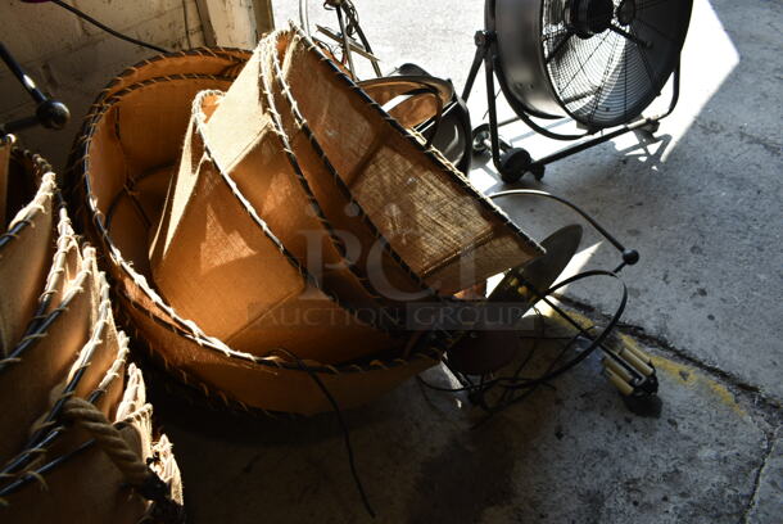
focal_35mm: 27
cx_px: 392
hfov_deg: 67.3
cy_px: 262
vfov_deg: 48.0
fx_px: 588
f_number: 5.6
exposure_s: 1/125
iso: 100
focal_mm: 18
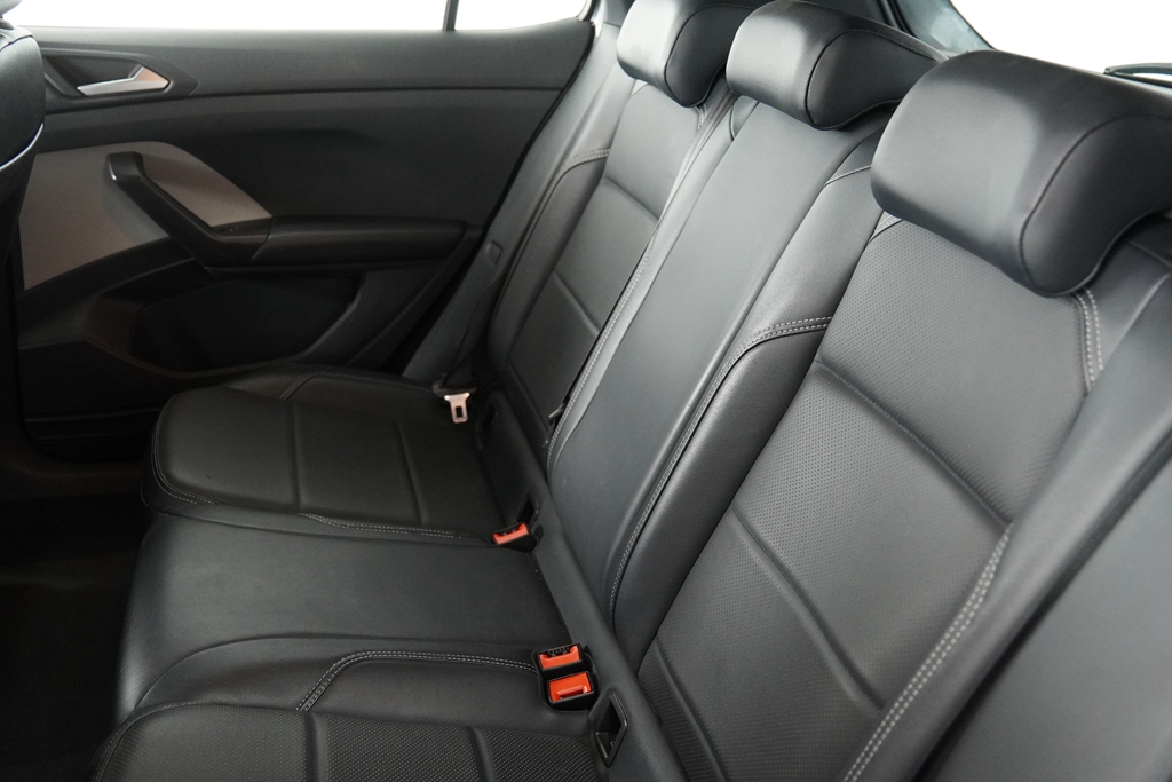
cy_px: 391
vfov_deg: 40.0
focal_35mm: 33
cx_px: 586
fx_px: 1074
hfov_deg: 57.2
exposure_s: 1/160
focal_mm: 22
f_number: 2.8
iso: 3200
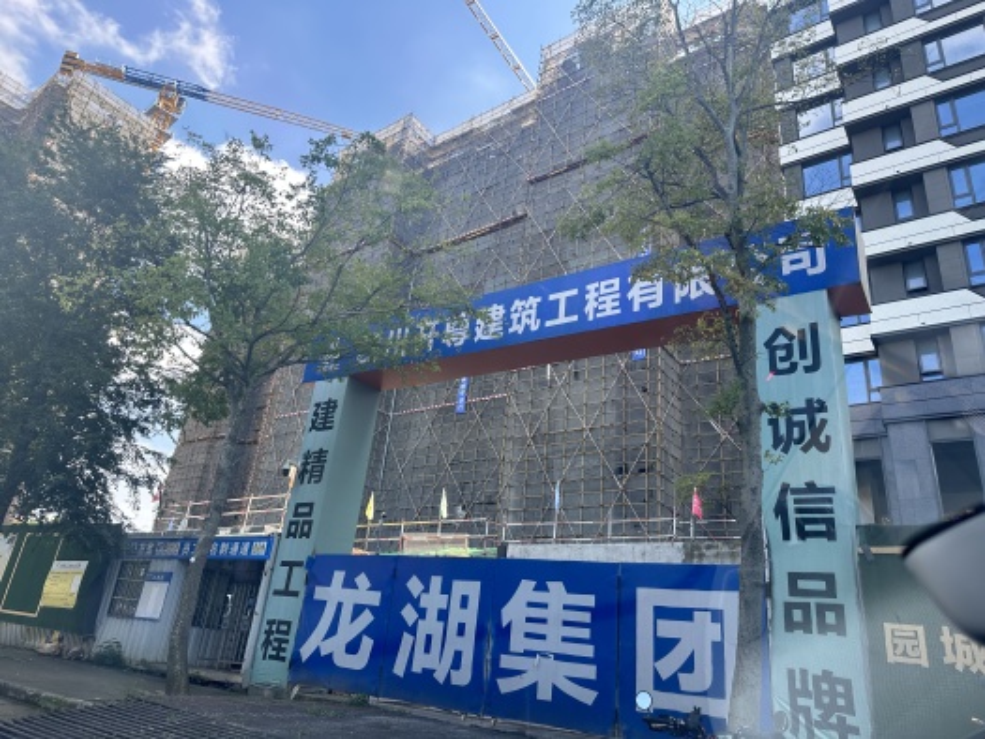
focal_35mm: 24
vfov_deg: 56.8
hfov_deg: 71.6
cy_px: 370
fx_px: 683
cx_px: 492
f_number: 1.78
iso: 80
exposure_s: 1/516
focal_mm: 6.86
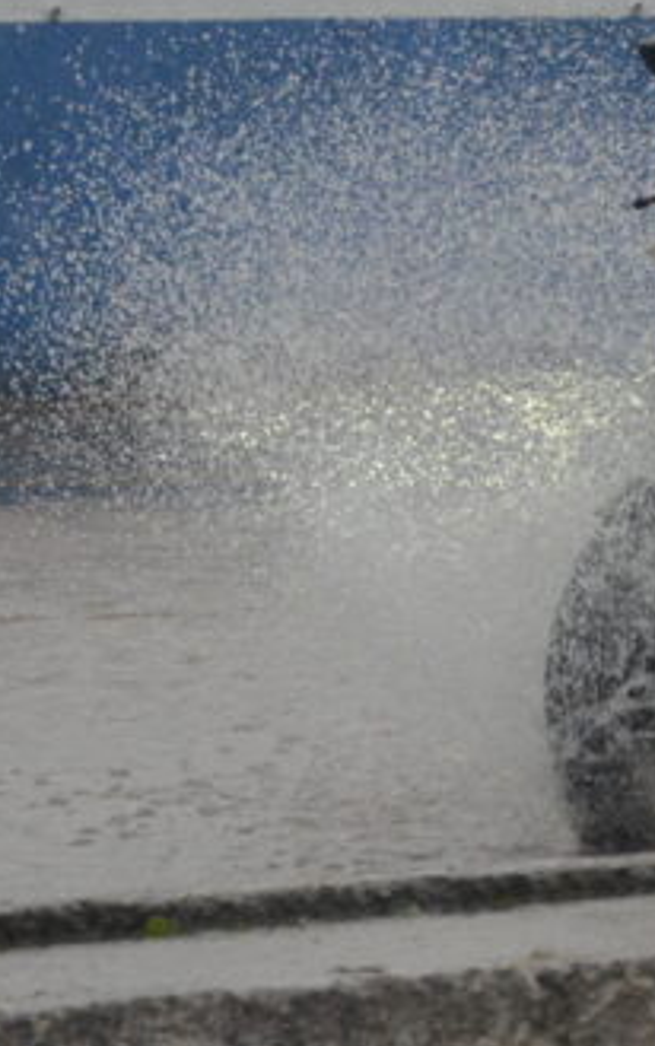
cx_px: 493
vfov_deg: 4.5
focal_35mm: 465
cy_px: 343
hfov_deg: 2.8
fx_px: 13264
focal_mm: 98
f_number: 5.6
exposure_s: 1/500
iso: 1250
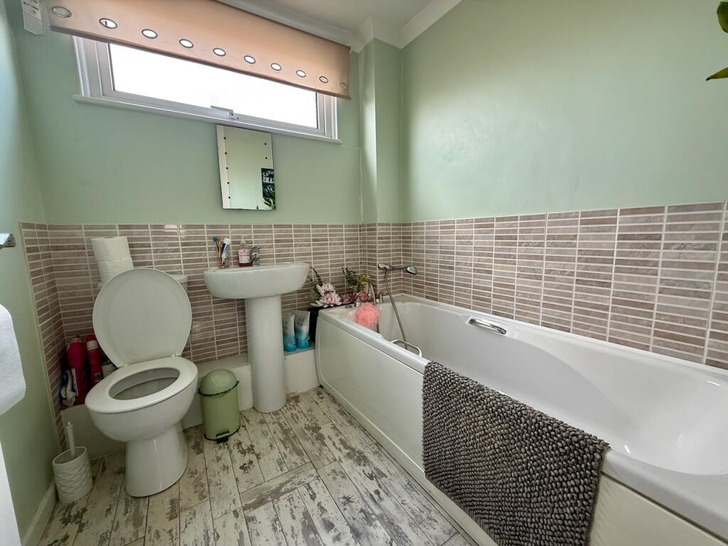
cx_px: 364
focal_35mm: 14
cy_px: 273
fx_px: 294
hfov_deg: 102.1
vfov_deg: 85.7
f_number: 2.2
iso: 125
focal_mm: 2.22
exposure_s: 1/99
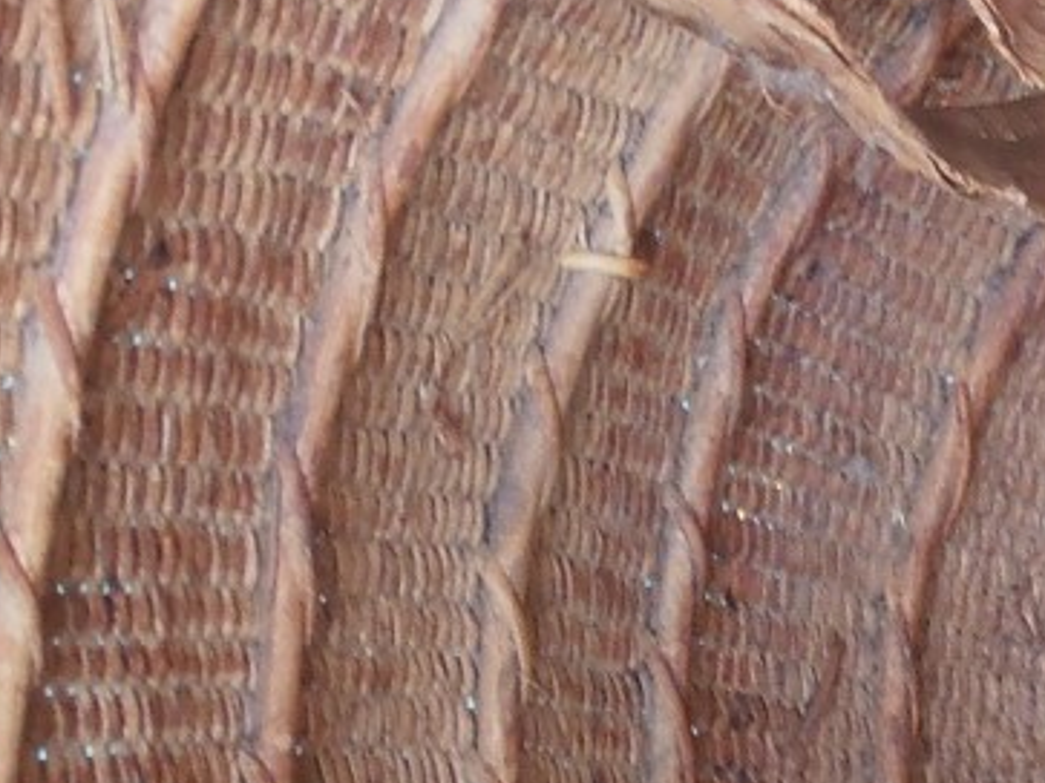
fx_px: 3953
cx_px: 1290
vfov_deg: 11.3
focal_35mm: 131
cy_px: 633
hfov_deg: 14.5
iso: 125
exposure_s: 1/5
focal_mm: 5.93
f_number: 3.6
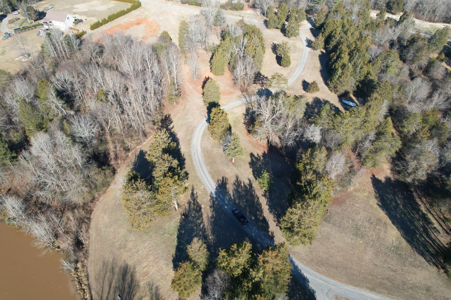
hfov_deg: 78.6
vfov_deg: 57.2
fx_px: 276
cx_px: 226
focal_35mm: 22
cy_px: 150
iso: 120
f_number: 2.8
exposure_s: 1/800
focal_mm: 8.38
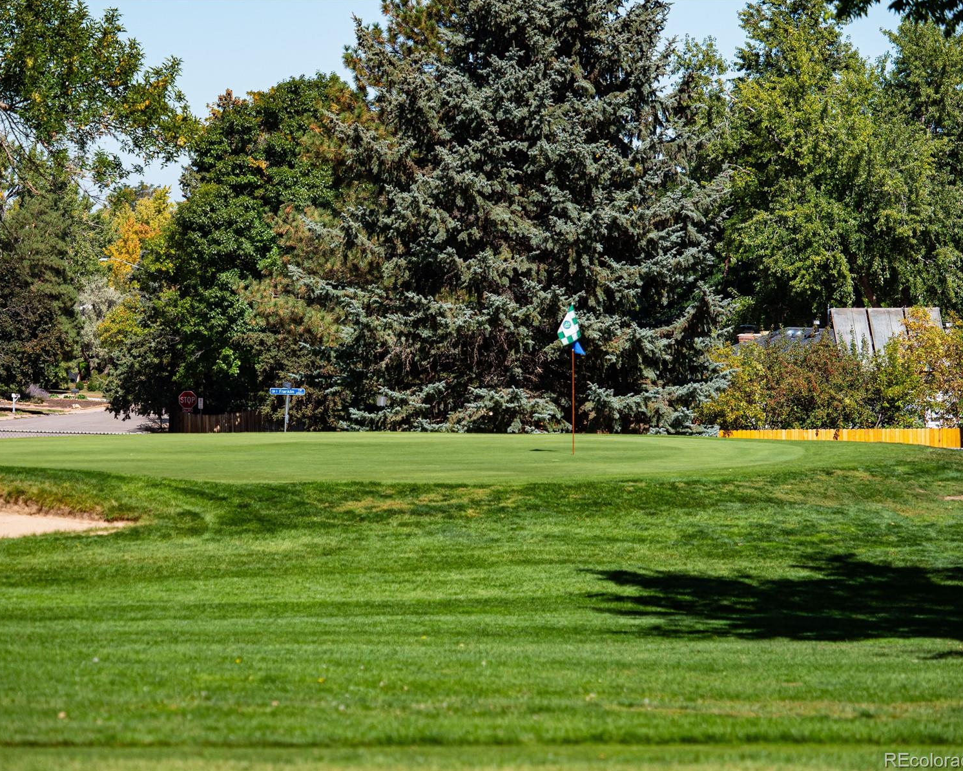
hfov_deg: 9.7
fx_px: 5672
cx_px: 472
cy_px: 386
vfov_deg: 7.8
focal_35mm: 199
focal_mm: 95
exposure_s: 1/1600
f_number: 2.8
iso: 200
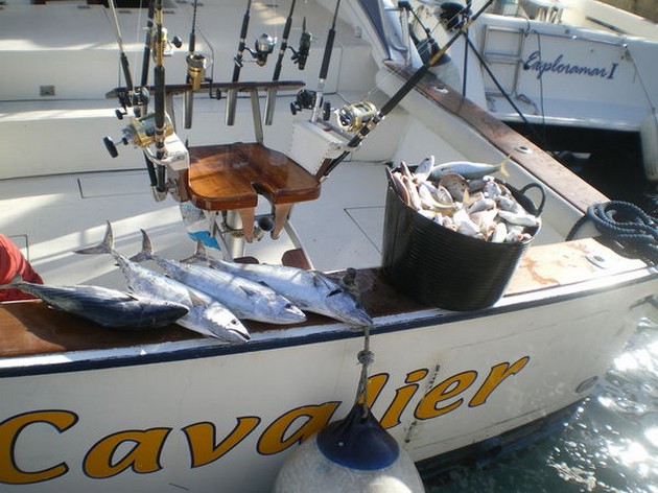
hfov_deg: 51.4
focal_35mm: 36
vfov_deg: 39.6
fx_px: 684
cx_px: 329
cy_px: 246
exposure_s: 1/200
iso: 50
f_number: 4.6
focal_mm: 6.3
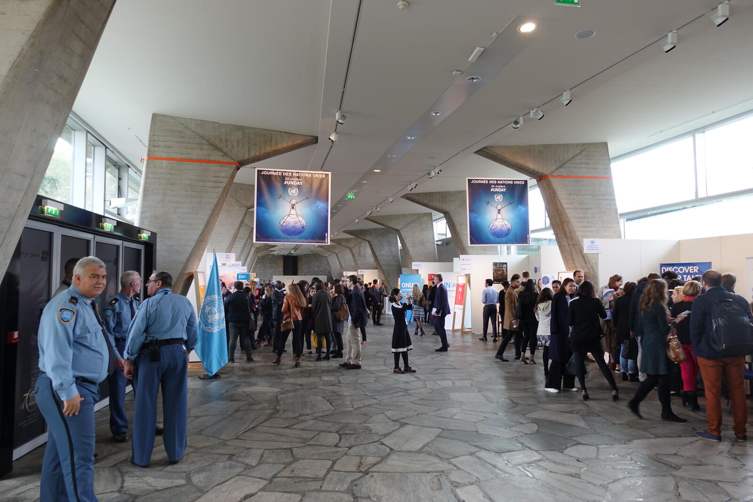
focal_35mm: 24
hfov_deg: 73.7
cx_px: 376
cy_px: 251
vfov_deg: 53.1
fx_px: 502
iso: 125
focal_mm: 8.8
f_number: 2.8
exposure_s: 1/30
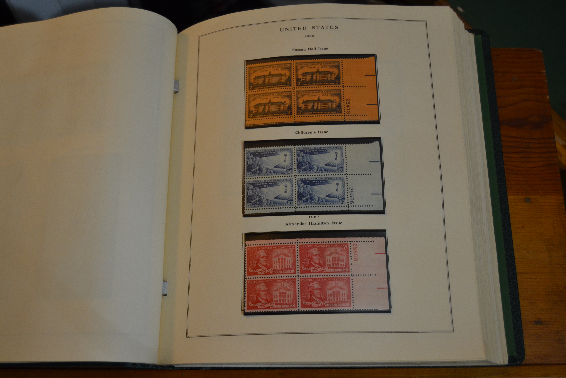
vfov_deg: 34.2
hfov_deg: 49.6
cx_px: 283
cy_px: 189
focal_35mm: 39
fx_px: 613
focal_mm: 26
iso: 900
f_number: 4
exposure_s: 1/60
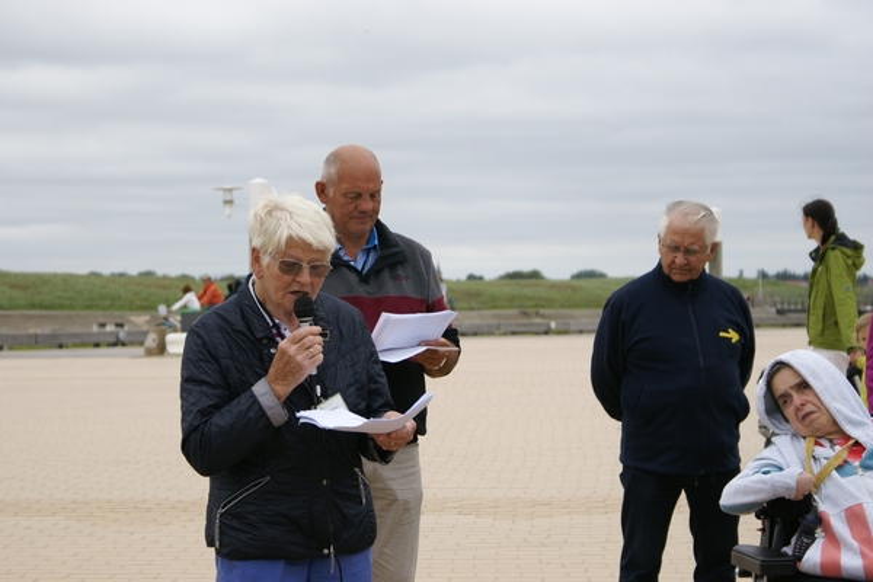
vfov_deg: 13.0
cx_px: 436
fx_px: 2546
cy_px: 291
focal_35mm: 105
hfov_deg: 19.5
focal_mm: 70
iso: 100
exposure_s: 1/160
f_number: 5.6
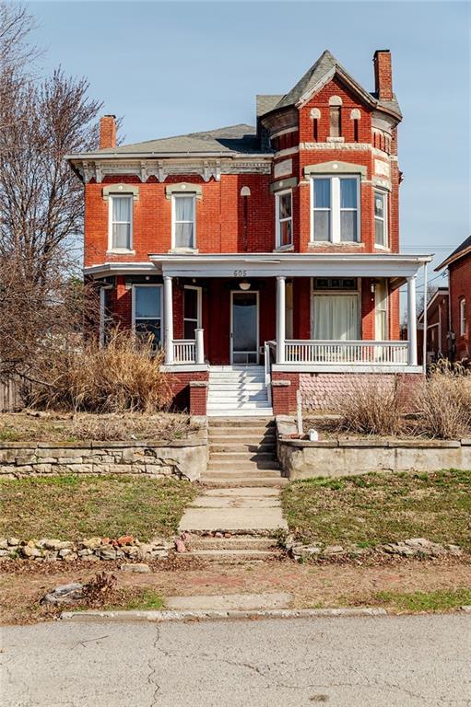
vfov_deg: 48.5
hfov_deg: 33.4
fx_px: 786
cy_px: 354
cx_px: 236
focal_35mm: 40
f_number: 4.5
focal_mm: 40
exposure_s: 1/2000
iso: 100
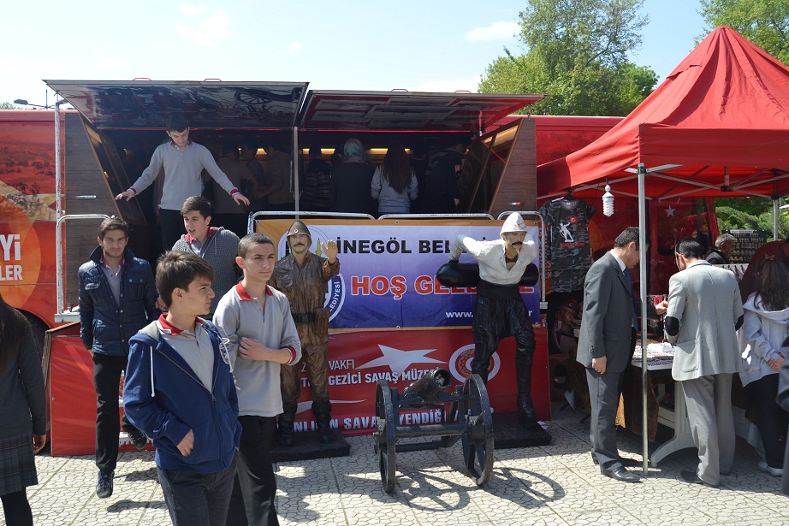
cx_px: 394
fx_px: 723
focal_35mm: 33
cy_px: 263
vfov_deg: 40.0
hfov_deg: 57.2
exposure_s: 1/160
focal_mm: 22
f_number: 6.3
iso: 100
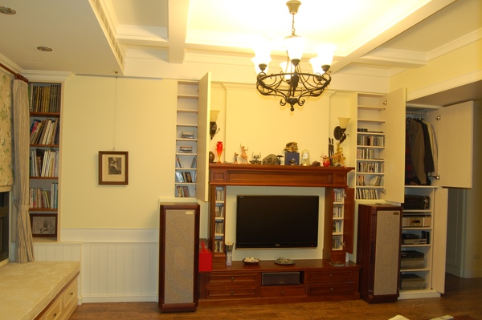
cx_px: 241
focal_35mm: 27
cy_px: 160
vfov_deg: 47.9
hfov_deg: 67.4
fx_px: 361
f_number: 6.3
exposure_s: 1/8
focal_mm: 18
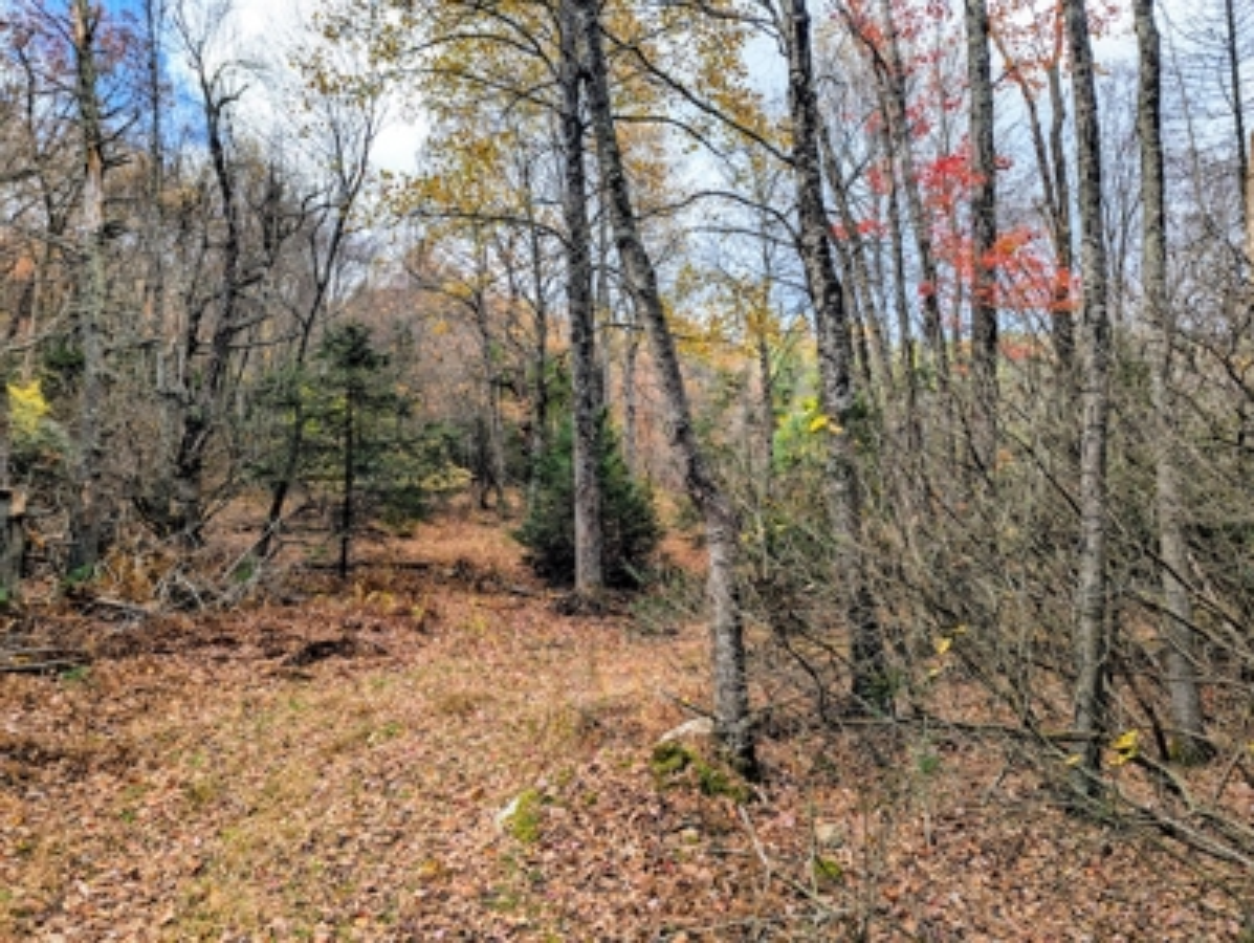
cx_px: 627
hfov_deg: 71.5
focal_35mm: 24
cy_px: 472
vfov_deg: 56.9
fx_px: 870
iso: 37
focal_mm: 6.81
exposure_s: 1/712
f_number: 1.85
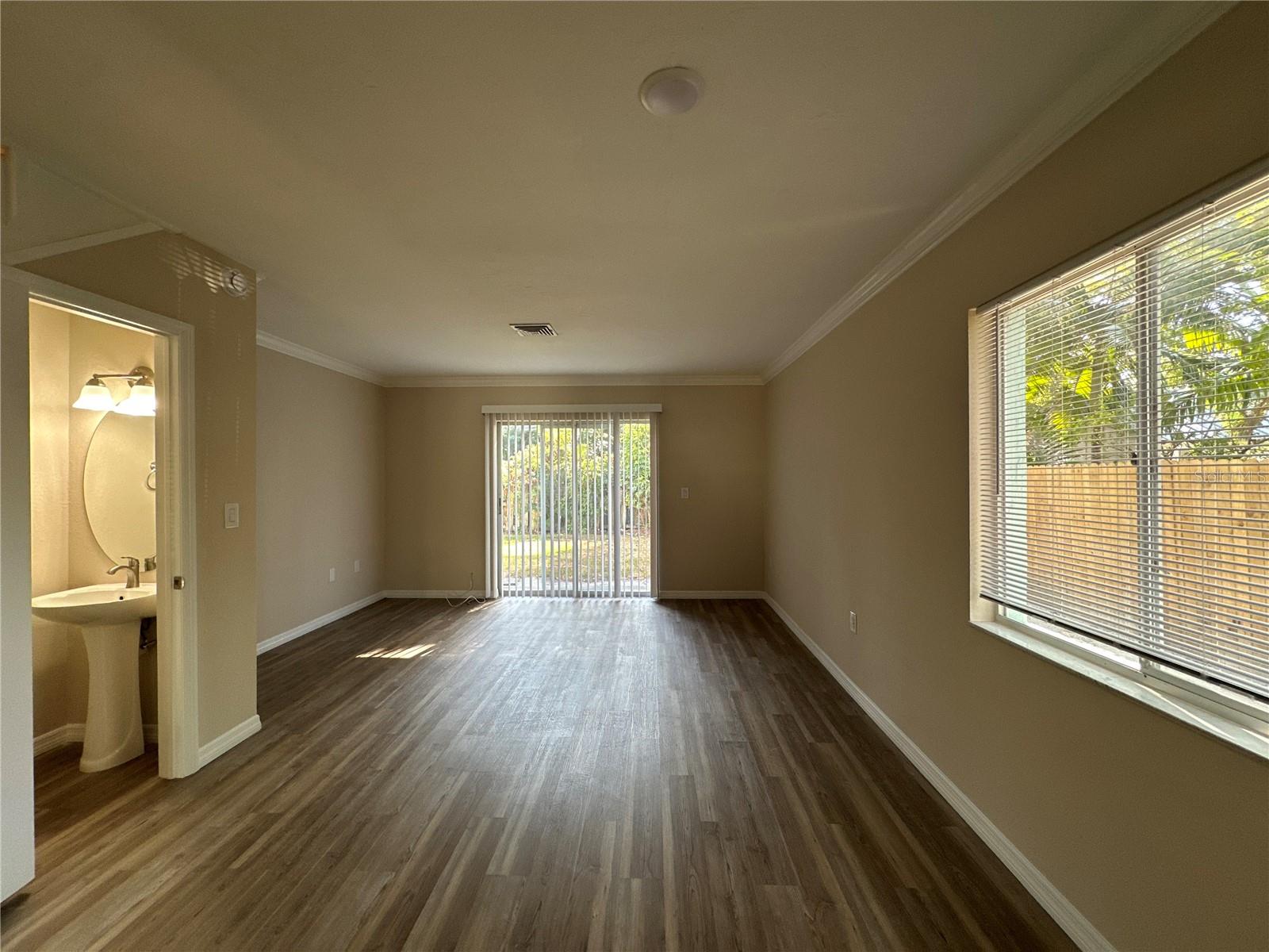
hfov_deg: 102.1
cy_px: 476
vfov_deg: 85.7
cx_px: 634
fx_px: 513
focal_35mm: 14
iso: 160
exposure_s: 1/120
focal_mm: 2.22
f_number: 2.2
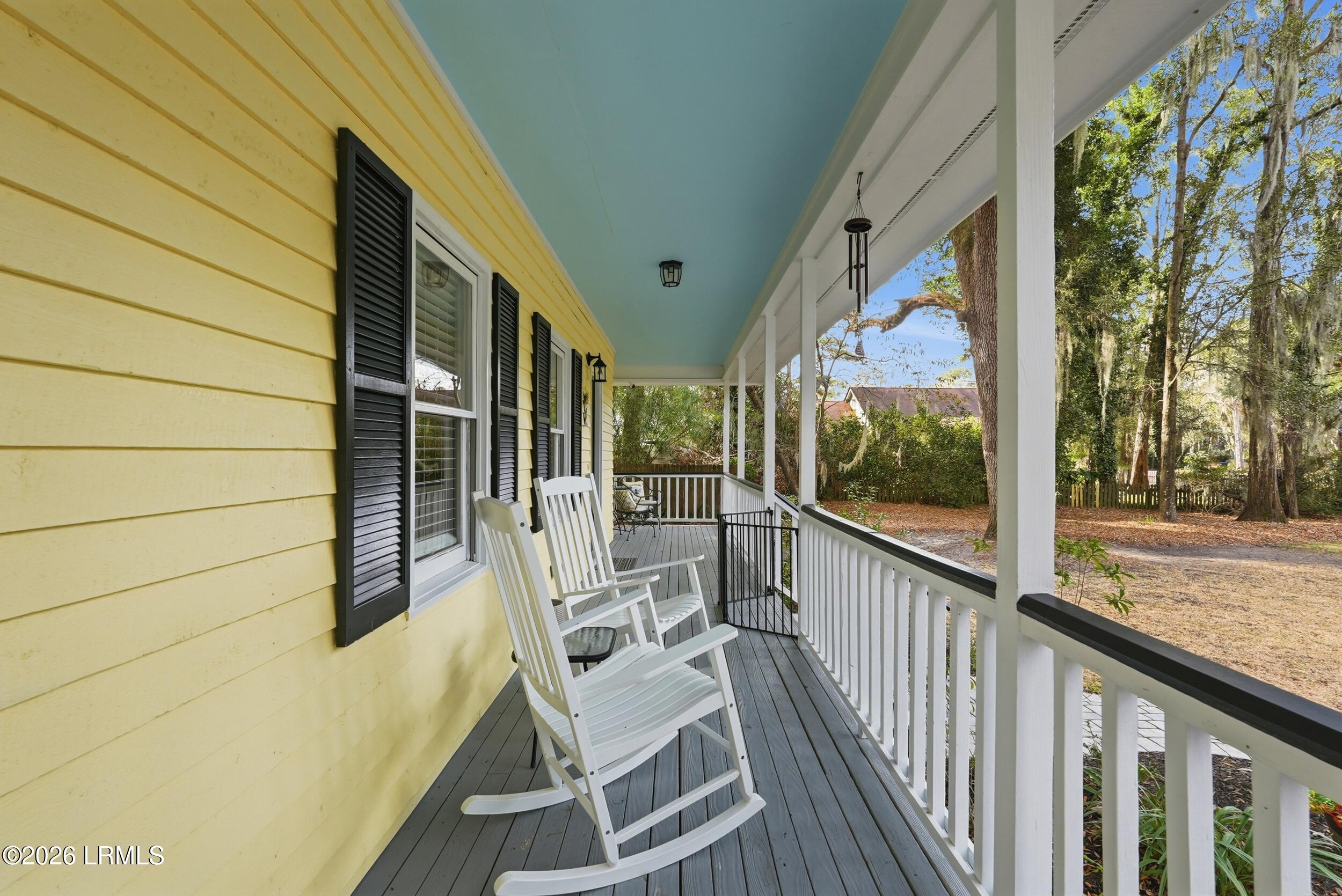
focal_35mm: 16
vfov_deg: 72.1
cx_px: 671
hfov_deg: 94.9
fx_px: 615
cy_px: 448
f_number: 9
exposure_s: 1/1000
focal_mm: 16.5
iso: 320
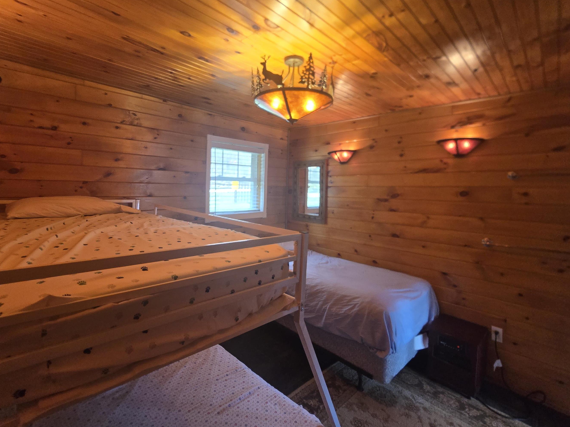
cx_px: 272
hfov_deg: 98.1
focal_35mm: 15
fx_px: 247
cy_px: 193
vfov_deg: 81.5
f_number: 2.2
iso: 400
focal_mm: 2.2
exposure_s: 1/60
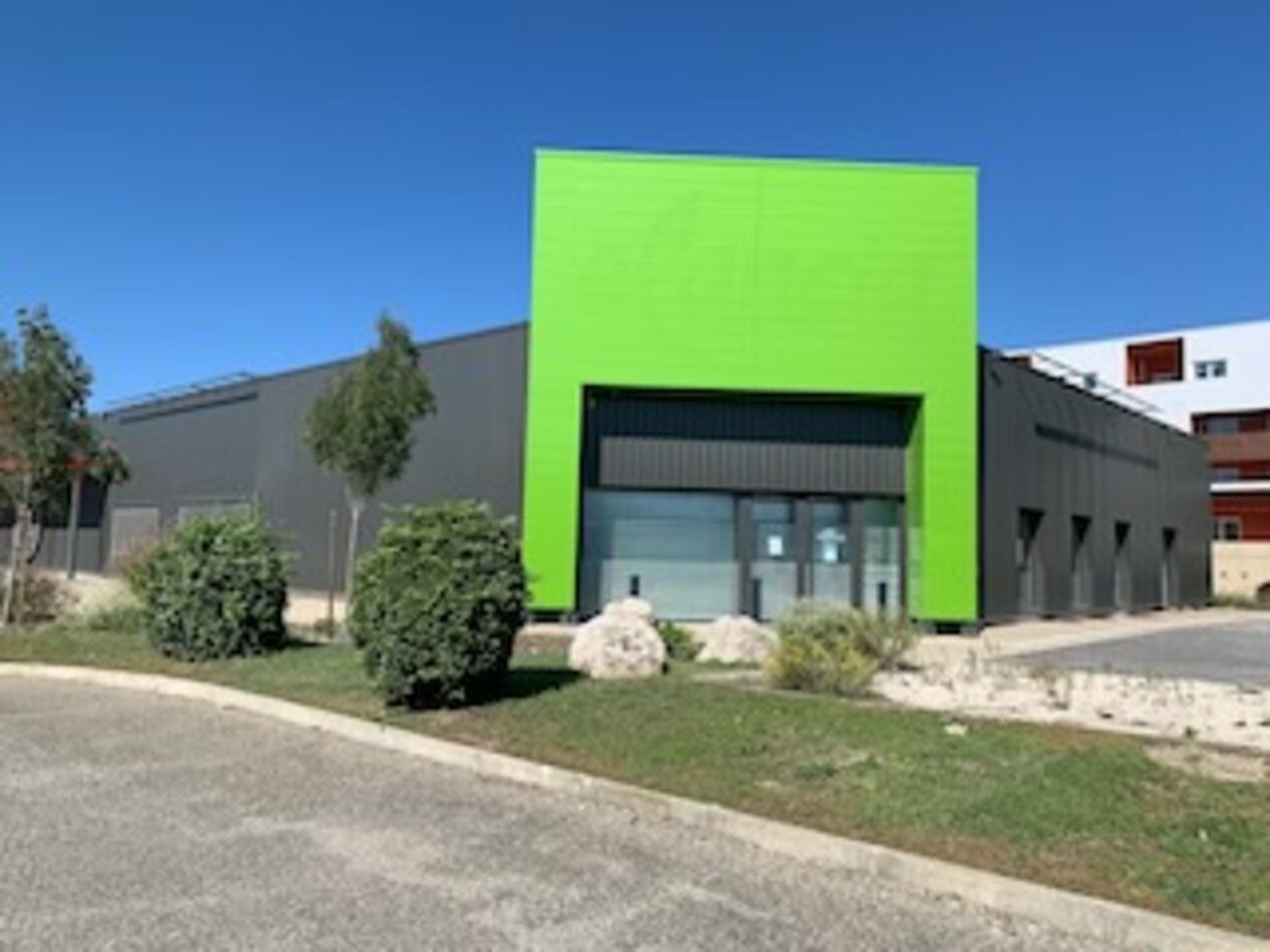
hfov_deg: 67.3
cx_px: 635
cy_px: 476
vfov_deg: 53.1
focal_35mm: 26
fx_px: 954
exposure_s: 1/2681
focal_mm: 4.25
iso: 25
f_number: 1.8
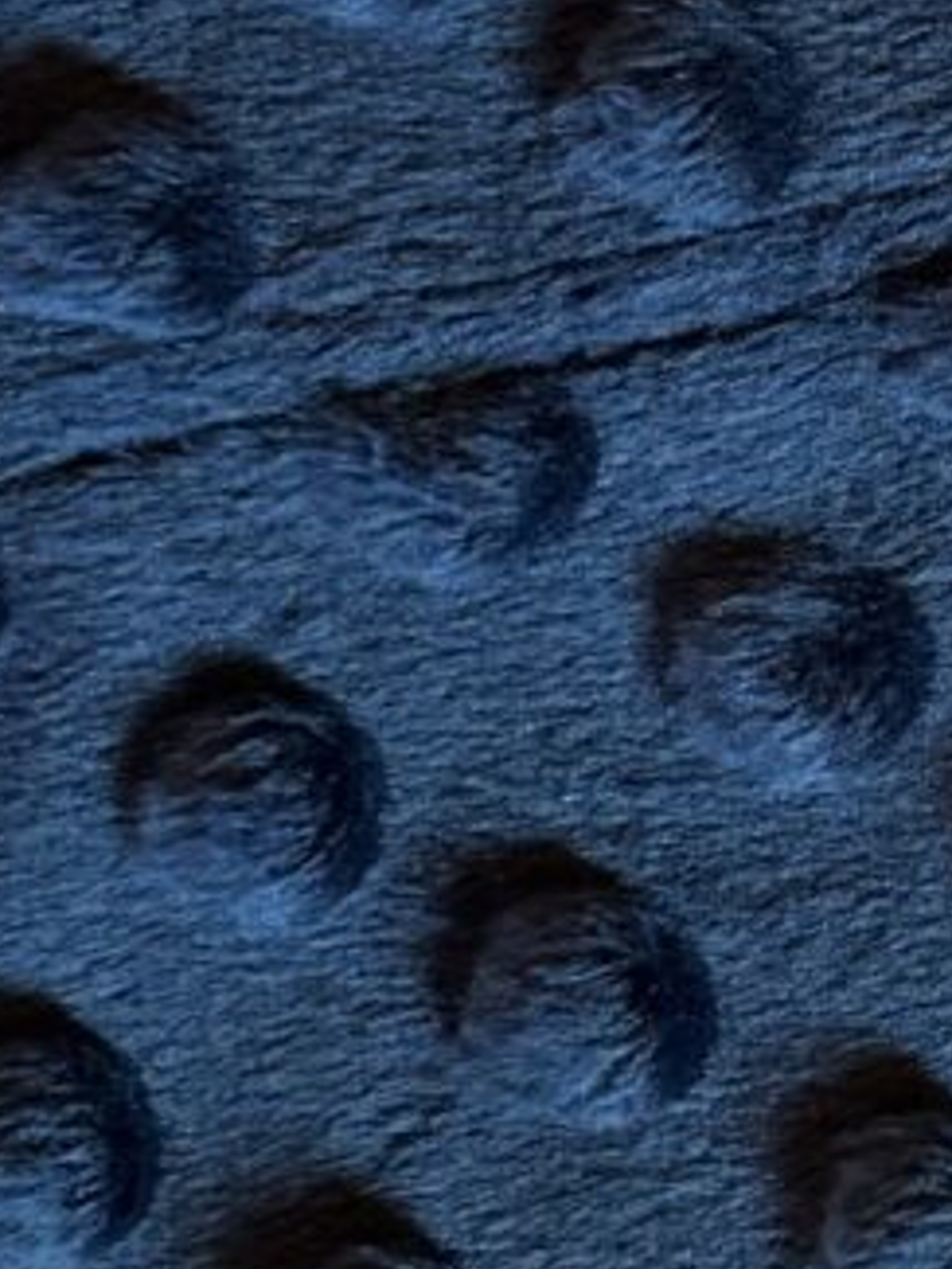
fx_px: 6926
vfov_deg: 10.4
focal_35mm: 189
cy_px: 141
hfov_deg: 7.8
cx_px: 1284
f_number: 1.78
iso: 200
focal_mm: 6.76
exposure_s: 1/67
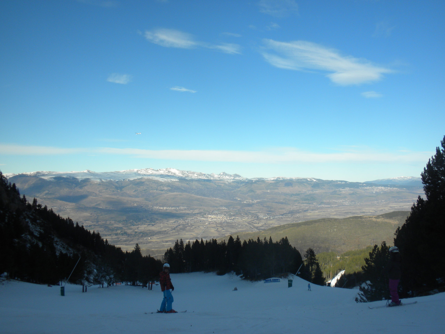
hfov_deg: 50.1
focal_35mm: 37
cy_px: 167
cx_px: 222
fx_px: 476
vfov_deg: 38.7
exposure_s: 1/130
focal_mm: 6.6
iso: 64
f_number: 10
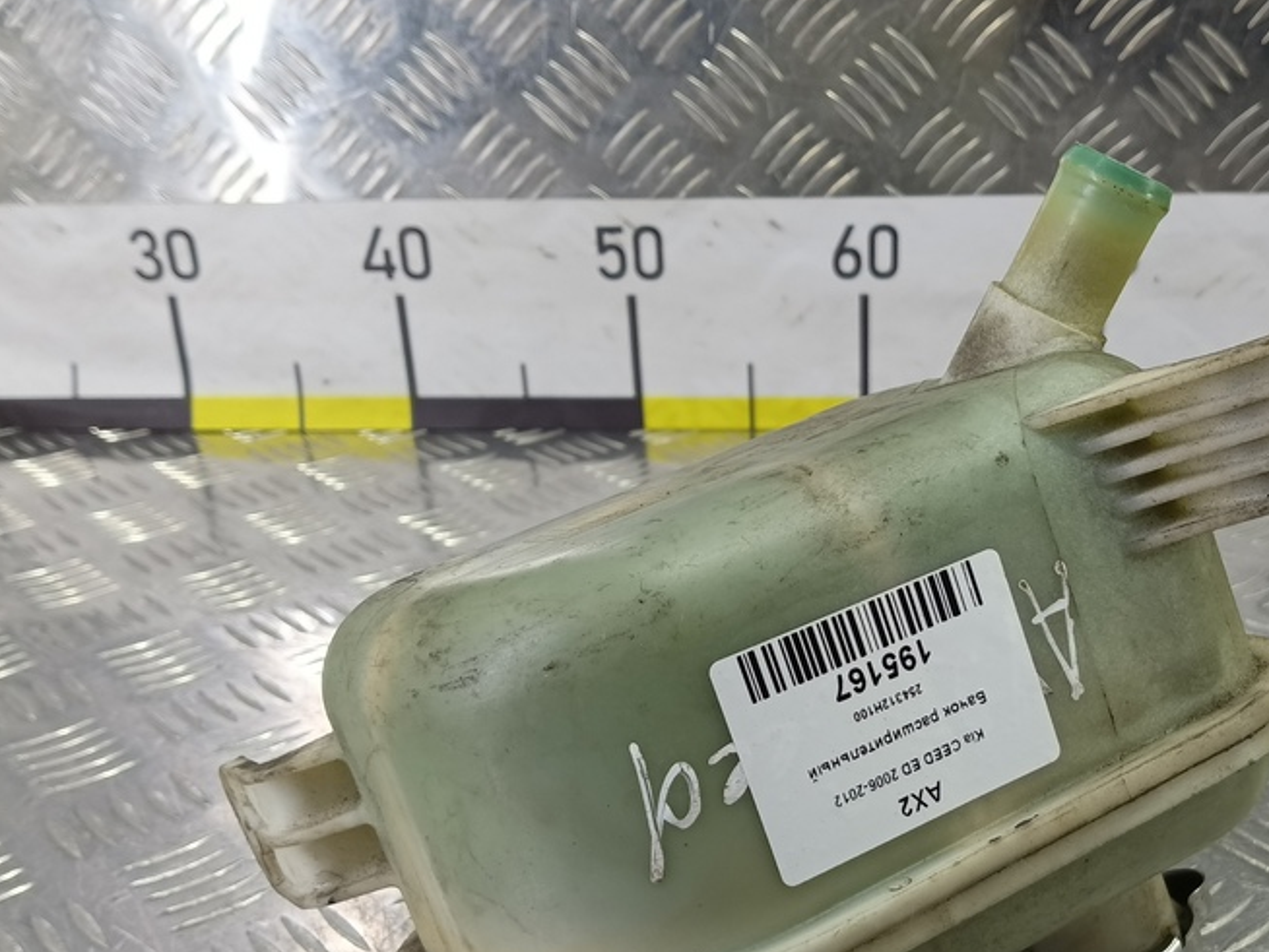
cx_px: 815
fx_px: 1320
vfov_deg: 39.0
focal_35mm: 36
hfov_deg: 50.7
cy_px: 665
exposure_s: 1/50
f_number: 1.6
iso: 134
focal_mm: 4.11
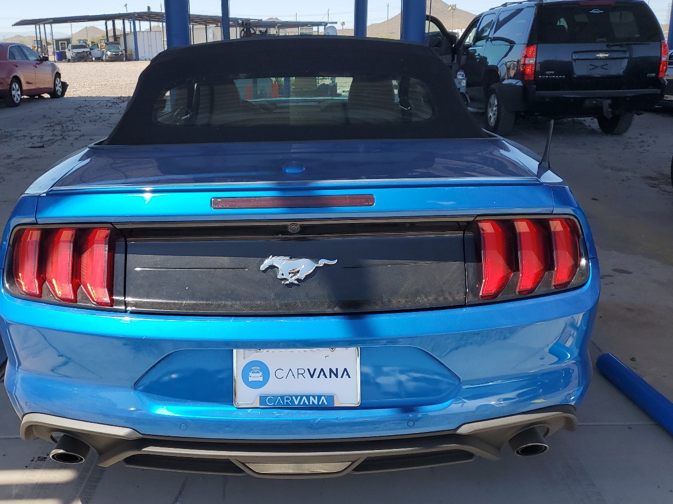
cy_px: 238
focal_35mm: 33
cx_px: 310
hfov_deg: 55.3
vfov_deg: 42.9
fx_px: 641
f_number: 1.5
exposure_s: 1/2000
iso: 50
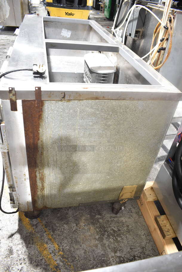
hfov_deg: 48.0
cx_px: 91
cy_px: 136
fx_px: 204
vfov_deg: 67.3
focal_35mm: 27
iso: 1250
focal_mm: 18
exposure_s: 1/30
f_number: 3.5
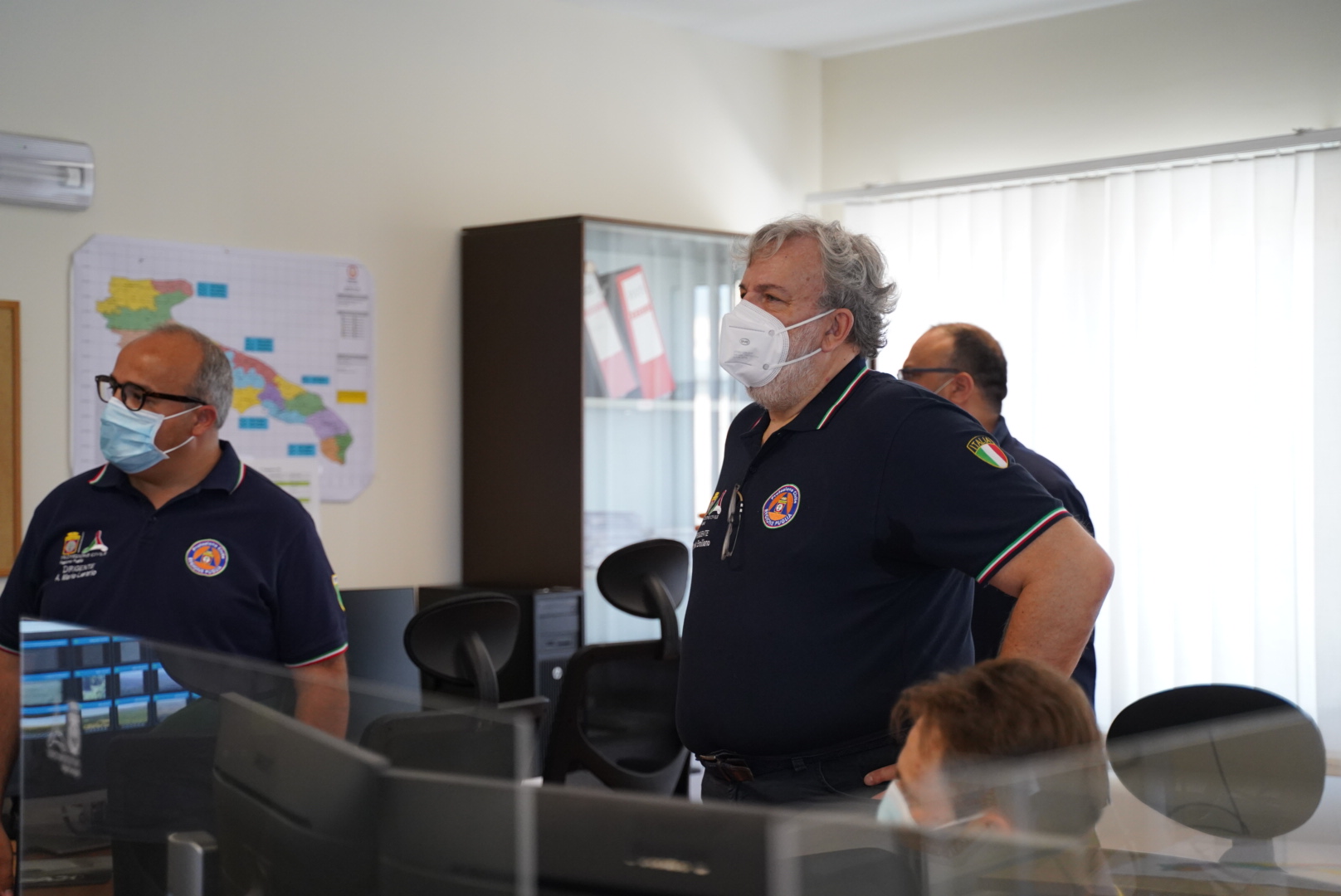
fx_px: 2162
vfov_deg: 23.4
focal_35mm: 58
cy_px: 448
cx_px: 670
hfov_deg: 34.5
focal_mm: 58
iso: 3200
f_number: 2.8
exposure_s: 1/800
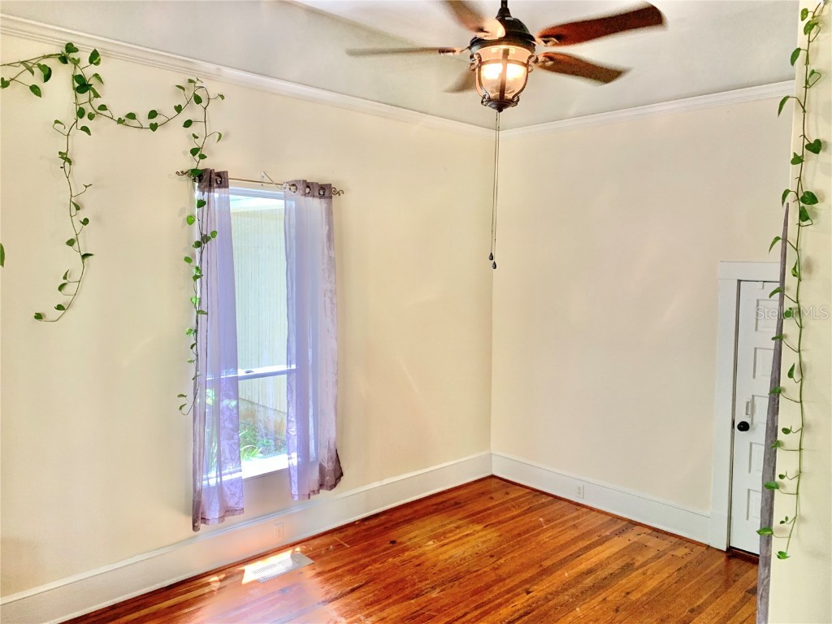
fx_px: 625
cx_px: 416
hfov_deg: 67.3
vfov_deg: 53.1
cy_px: 312
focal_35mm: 26
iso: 100
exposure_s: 1/60
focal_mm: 4.25
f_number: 1.8
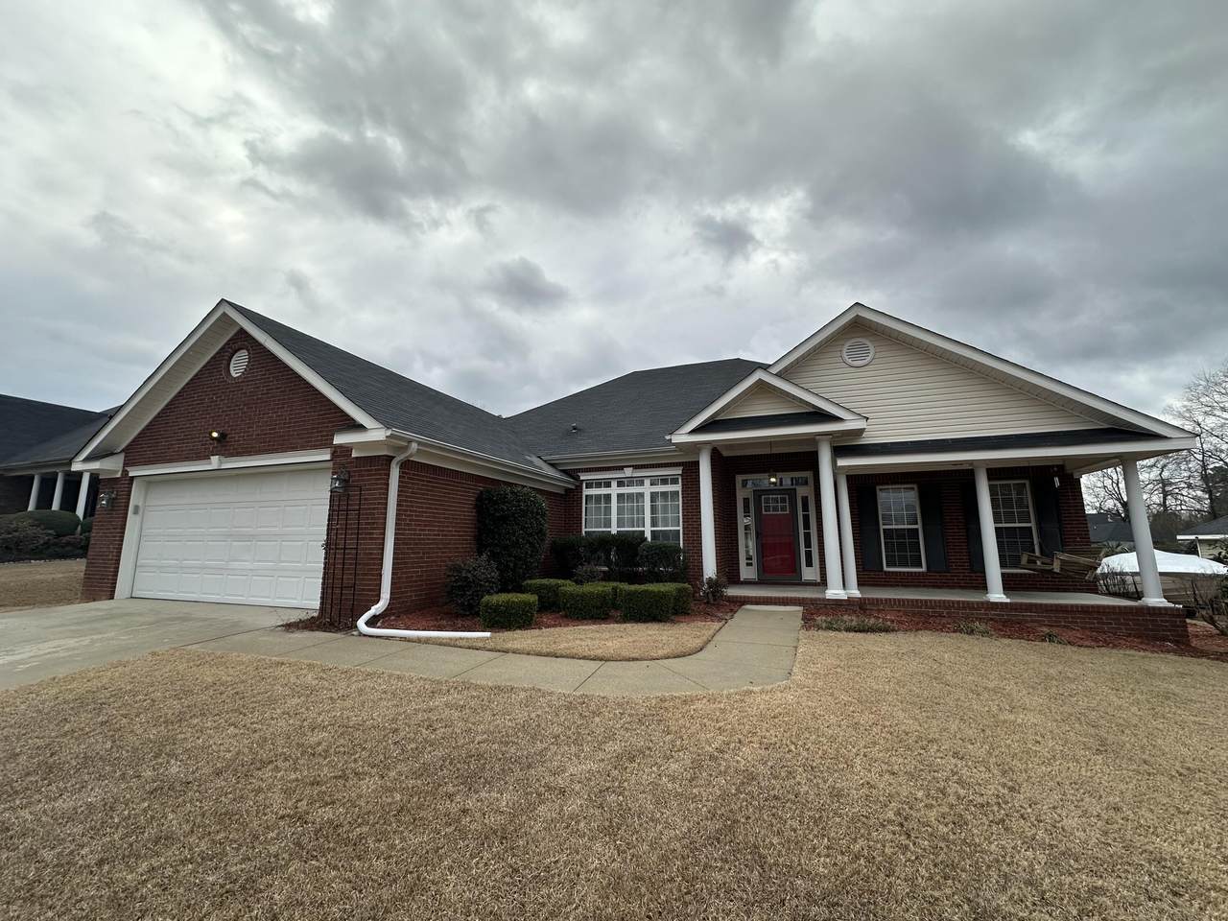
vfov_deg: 85.7
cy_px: 460
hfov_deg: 102.1
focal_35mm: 14
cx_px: 614
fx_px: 497
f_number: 2.2
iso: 50
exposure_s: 1/2257
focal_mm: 2.22
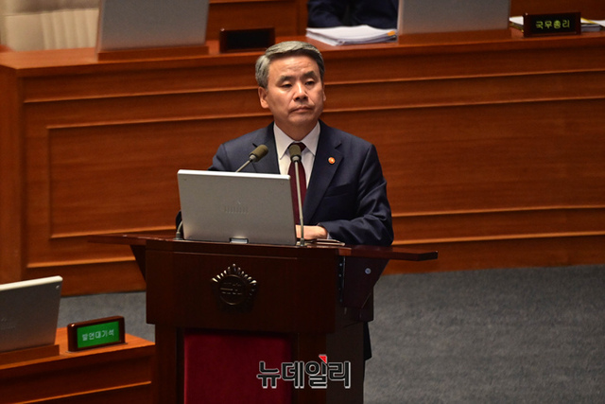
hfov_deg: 5.2
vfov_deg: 3.4
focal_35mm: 400
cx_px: 302
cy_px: 202
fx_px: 6723
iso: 6400
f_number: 5.6
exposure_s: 1/250
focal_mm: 400
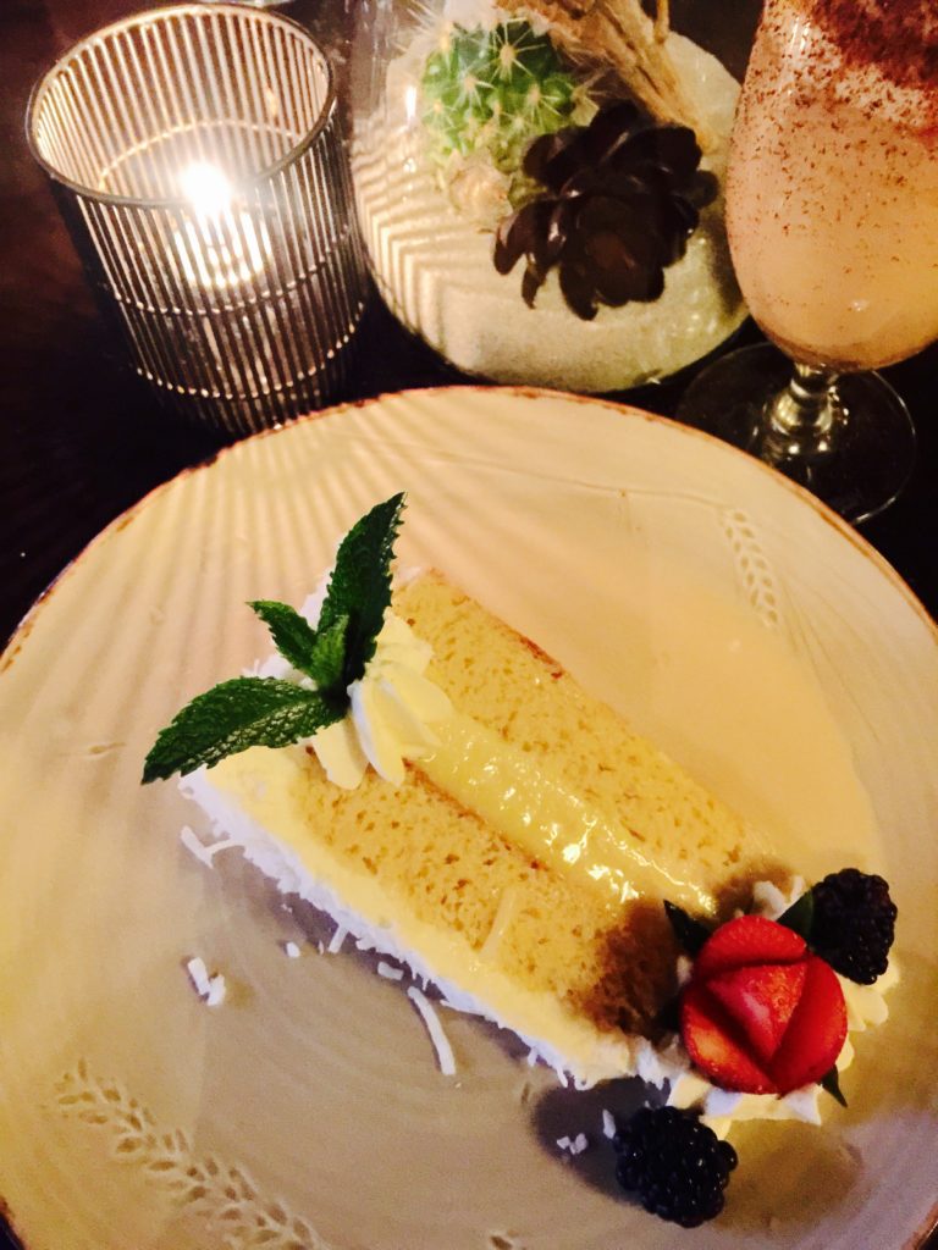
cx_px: 469
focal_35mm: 29
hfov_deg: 48.2
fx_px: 1048
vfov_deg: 61.7
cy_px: 625
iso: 160
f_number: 2.2
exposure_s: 1/4
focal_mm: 4.15
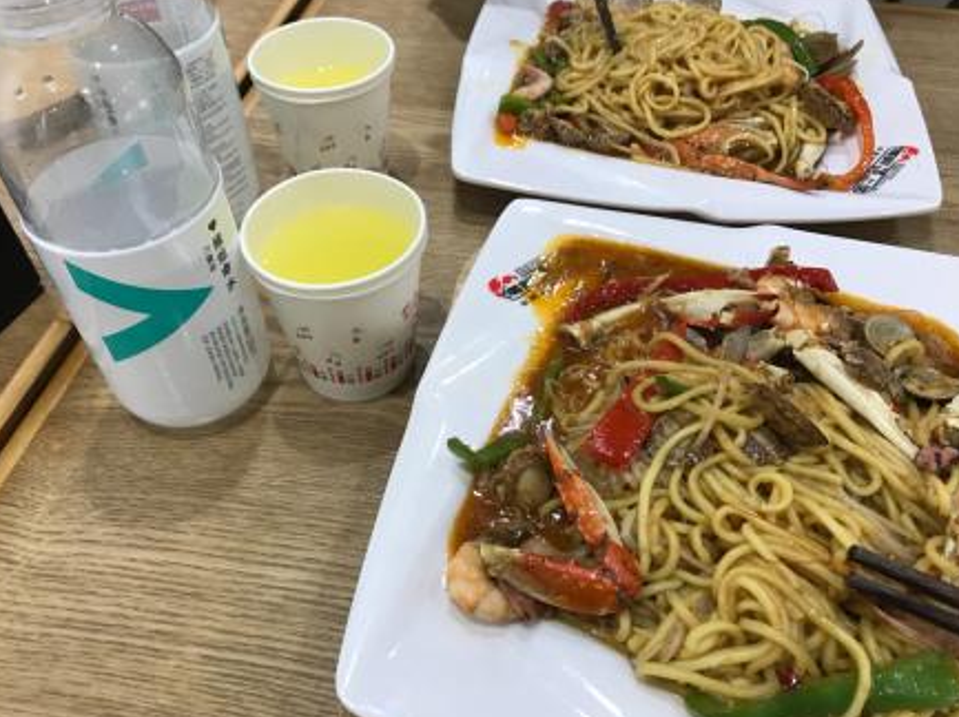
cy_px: 358
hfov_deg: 61.7
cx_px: 474
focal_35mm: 29
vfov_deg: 48.2
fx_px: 803
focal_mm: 3.99
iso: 25
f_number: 1.8
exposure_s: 1/33
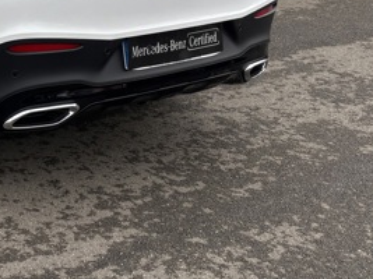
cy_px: 18
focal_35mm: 78
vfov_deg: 18.5
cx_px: -75
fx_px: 840
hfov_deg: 23.0
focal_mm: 5.96
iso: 50
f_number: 1.6
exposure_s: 1/657
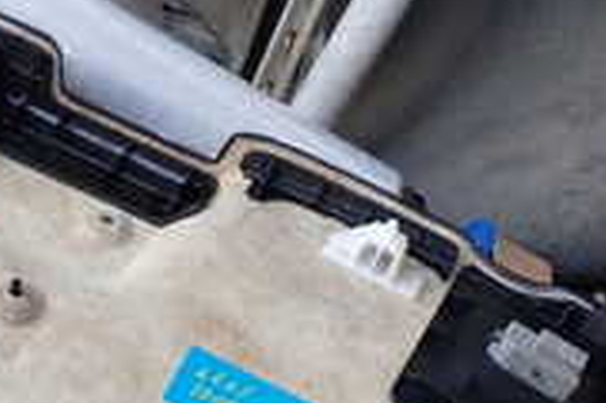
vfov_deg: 12.8
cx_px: -10
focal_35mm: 103
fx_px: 1732
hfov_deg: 19.2
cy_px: 536
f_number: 3.2
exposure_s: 1/60
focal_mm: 5.4
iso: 100
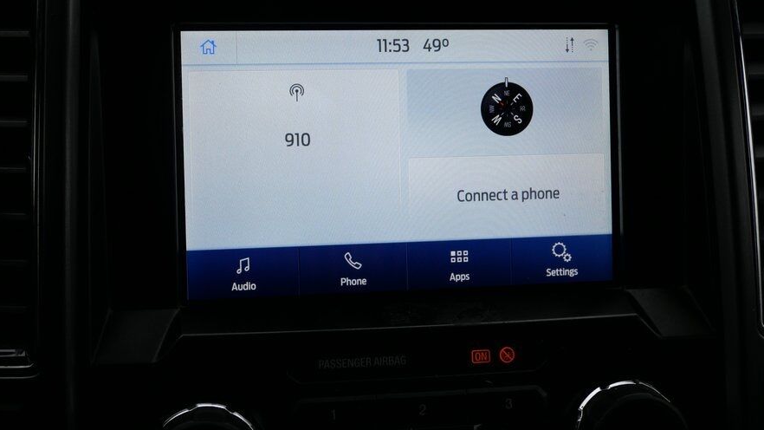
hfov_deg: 47.3
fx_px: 871
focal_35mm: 43
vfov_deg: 27.6
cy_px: 160
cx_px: 356
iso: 200
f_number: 4.5
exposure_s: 1/125
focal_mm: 17
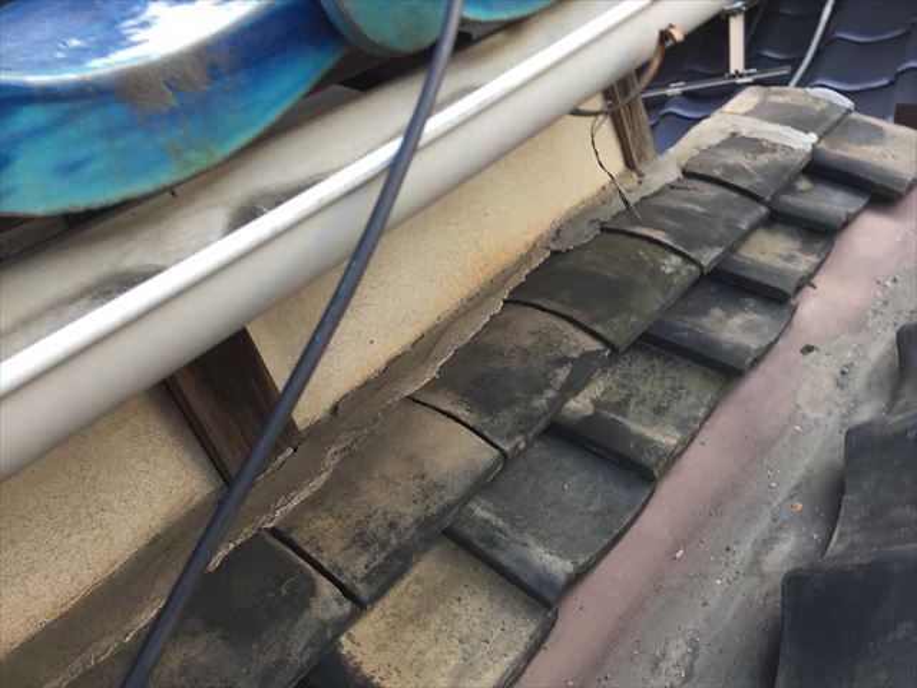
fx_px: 768
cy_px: 344
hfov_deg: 61.7
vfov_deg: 48.2
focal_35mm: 29
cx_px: 458
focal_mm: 4.15
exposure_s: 1/40
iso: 32
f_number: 2.2
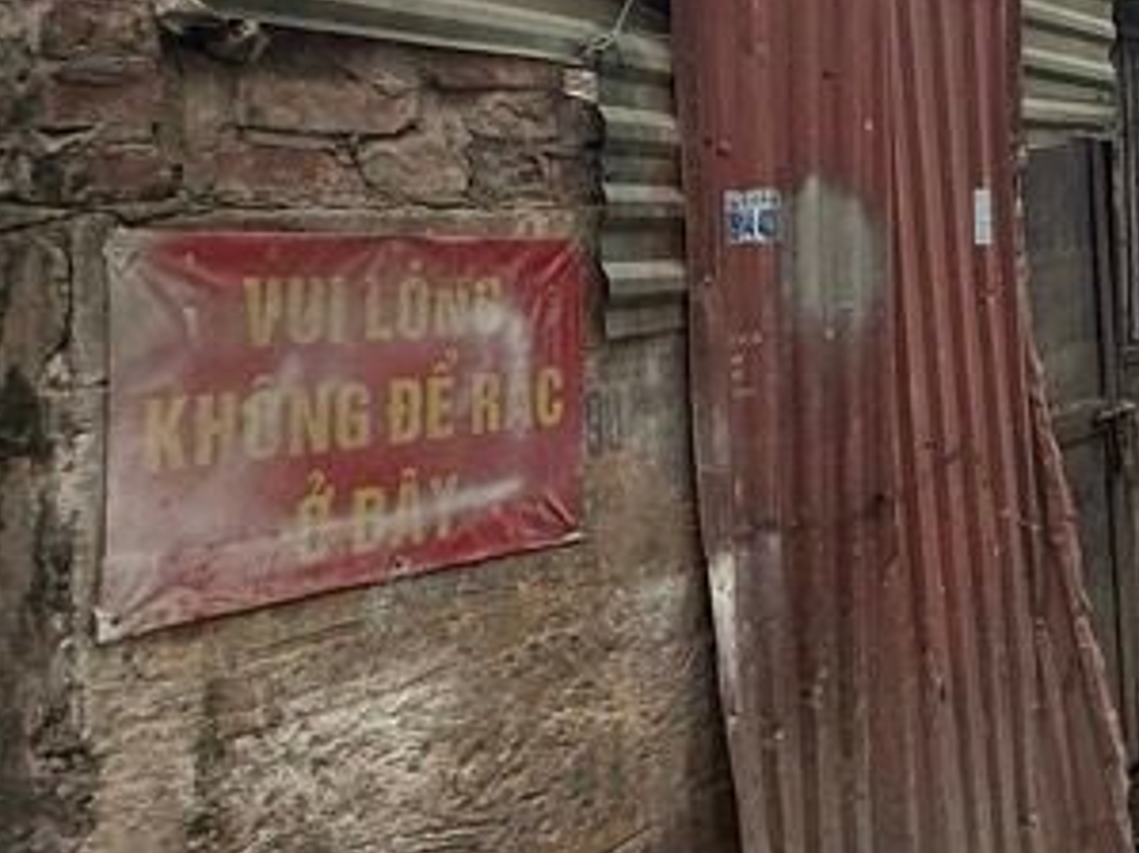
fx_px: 1579
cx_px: 1402
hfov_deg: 32.2
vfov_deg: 29.5
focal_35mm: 48
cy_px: 160
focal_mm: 2.22
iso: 64
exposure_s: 1/99
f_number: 2.2
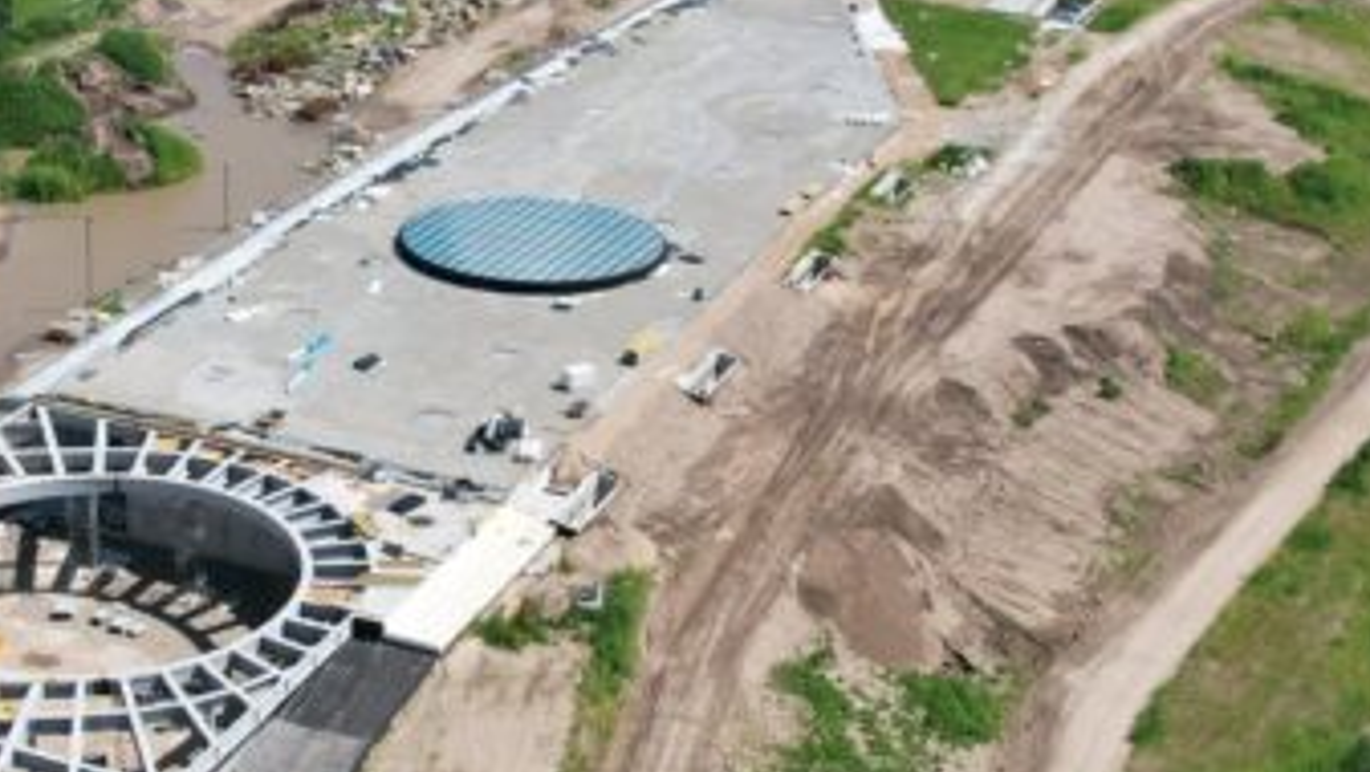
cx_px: 419
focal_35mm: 70
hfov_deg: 29.8
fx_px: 2544
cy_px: 376
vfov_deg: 17.3
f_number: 2.8
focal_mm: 8.38
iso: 140
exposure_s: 1/3000
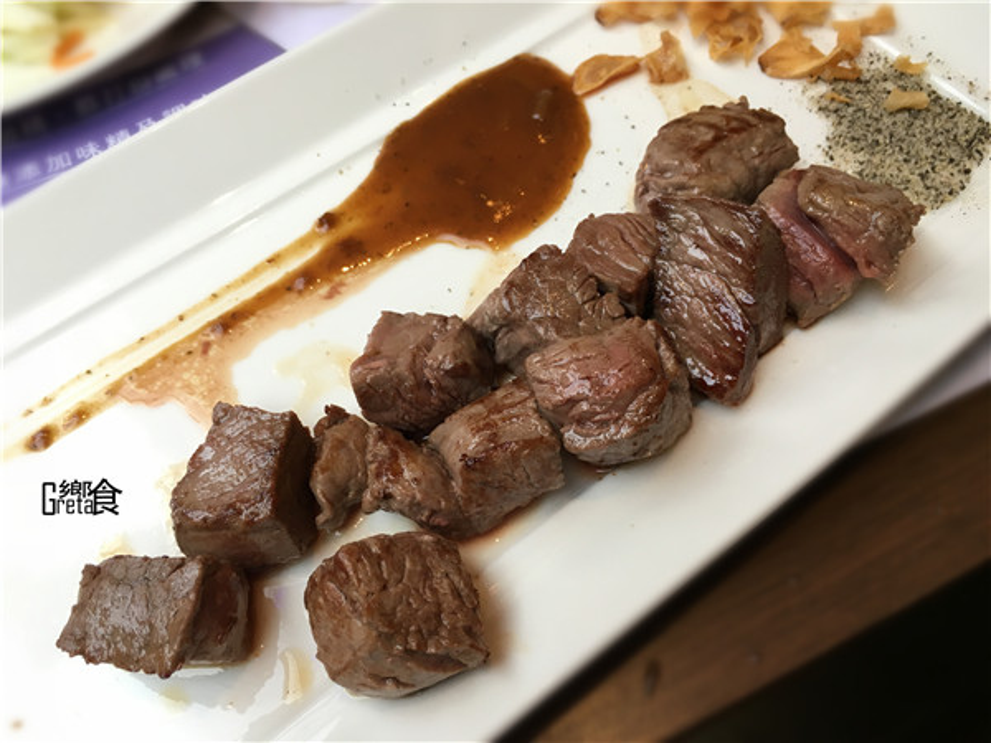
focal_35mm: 29
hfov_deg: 61.7
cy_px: 372
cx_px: 496
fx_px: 830
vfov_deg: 48.2
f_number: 2.2
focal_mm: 4.15
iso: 25
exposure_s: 1/30
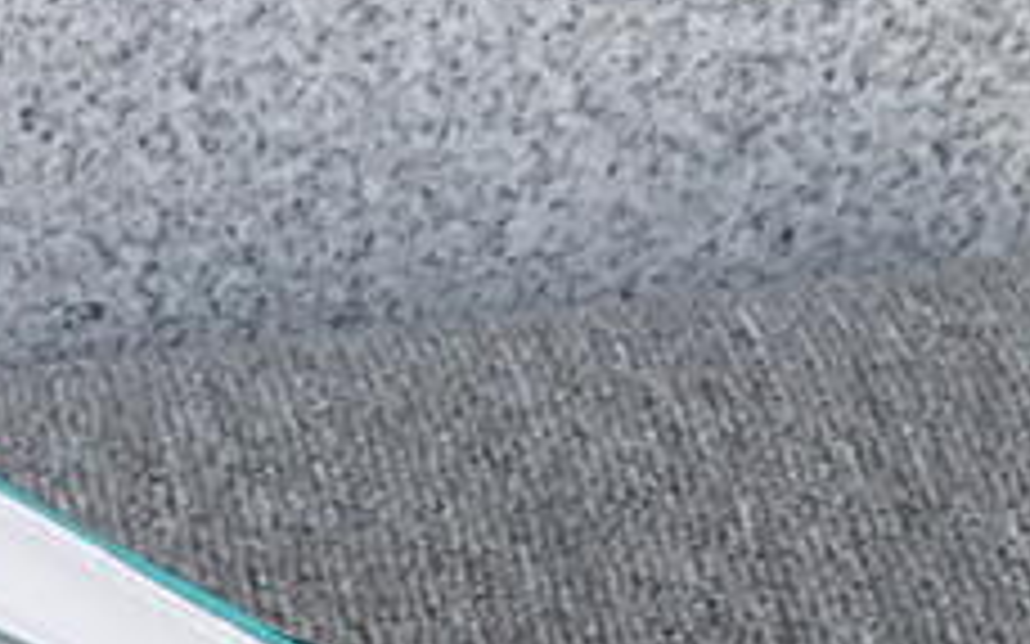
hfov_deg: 16.1
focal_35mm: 129
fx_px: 3620
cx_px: 234
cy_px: 1416
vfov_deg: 9.3
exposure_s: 1/379
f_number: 2.4
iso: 25
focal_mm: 3.3
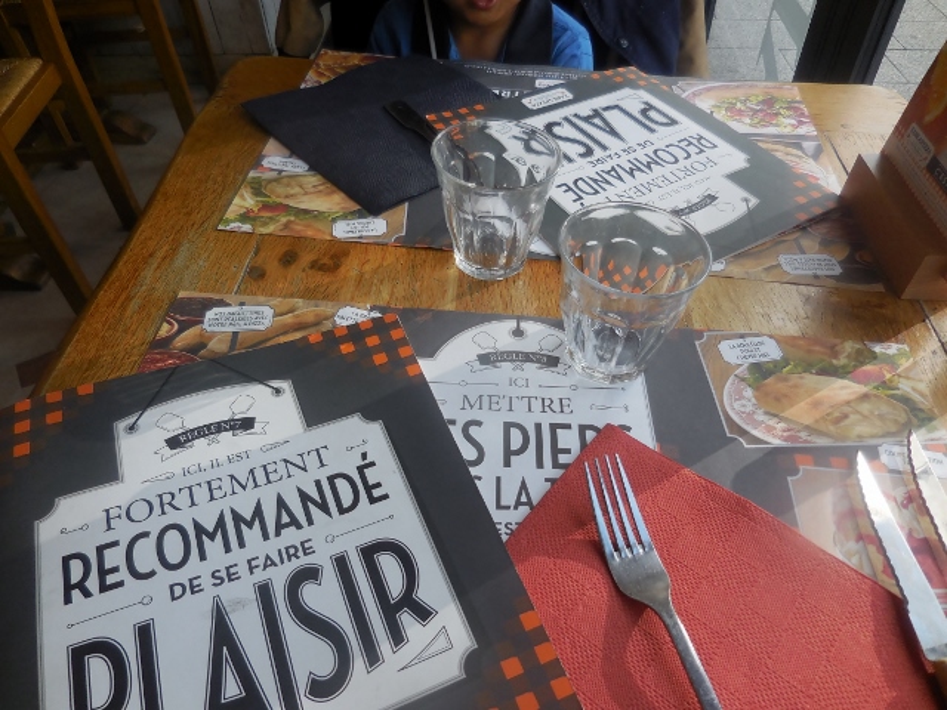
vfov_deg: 54.9
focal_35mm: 25
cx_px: 474
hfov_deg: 69.4
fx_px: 684
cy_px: 355
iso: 125
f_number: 3.3
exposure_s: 1/200
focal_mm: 4.5
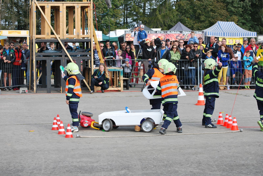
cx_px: 132
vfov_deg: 16.6
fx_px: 603
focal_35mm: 82
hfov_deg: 24.6
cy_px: 88
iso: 100
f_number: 7.1
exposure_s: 1/200
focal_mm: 55
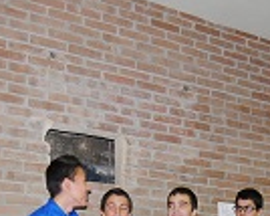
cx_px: 183
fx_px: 671
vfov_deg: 17.3
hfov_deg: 22.6
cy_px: 265
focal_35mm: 84
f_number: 3.5
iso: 200
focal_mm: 20
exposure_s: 1/60
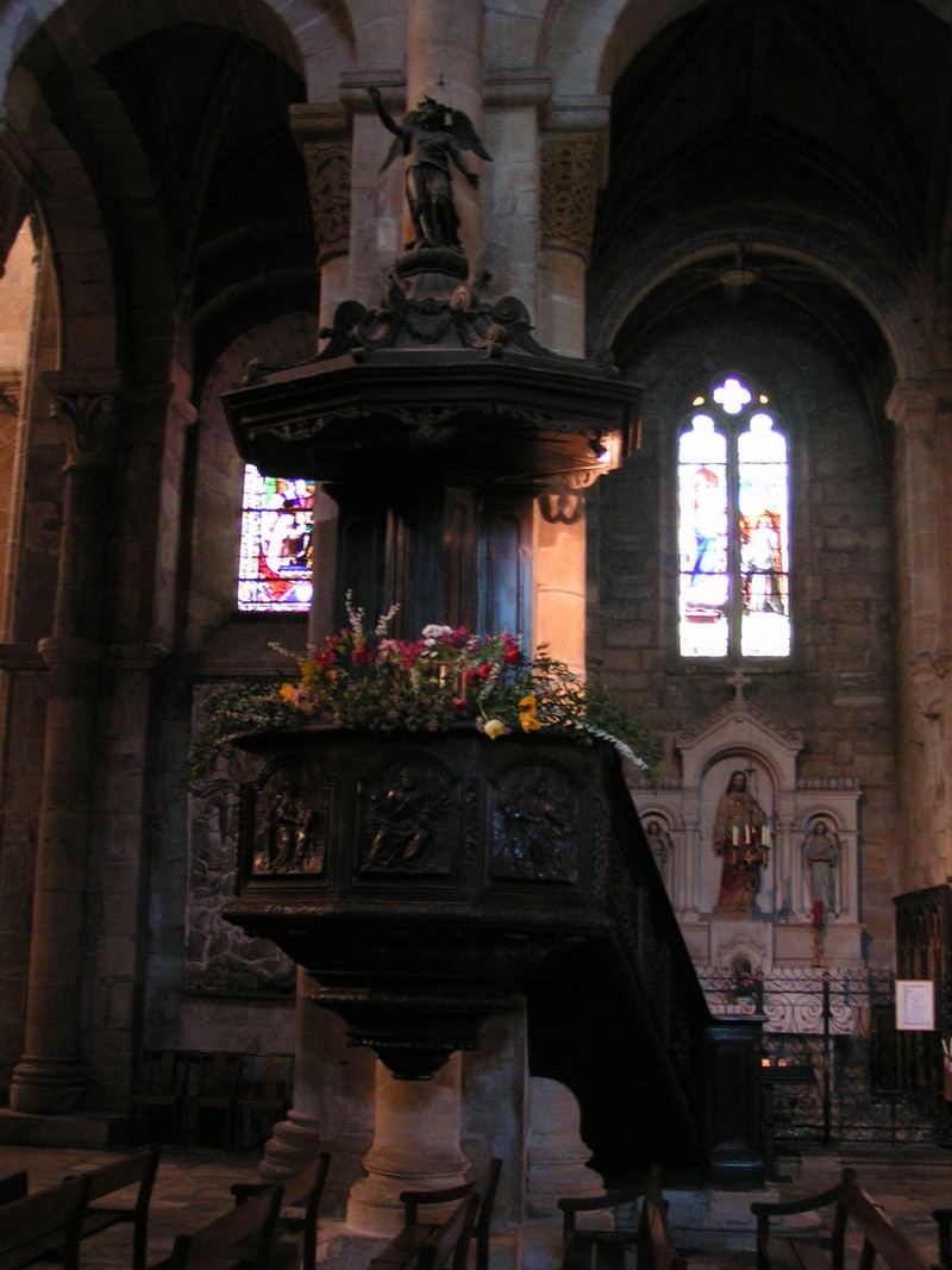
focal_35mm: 41
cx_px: 476
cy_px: 635
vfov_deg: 45.8
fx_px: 1504
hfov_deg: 35.1
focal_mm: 6.3
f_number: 2.8
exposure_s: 1/2.5
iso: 200
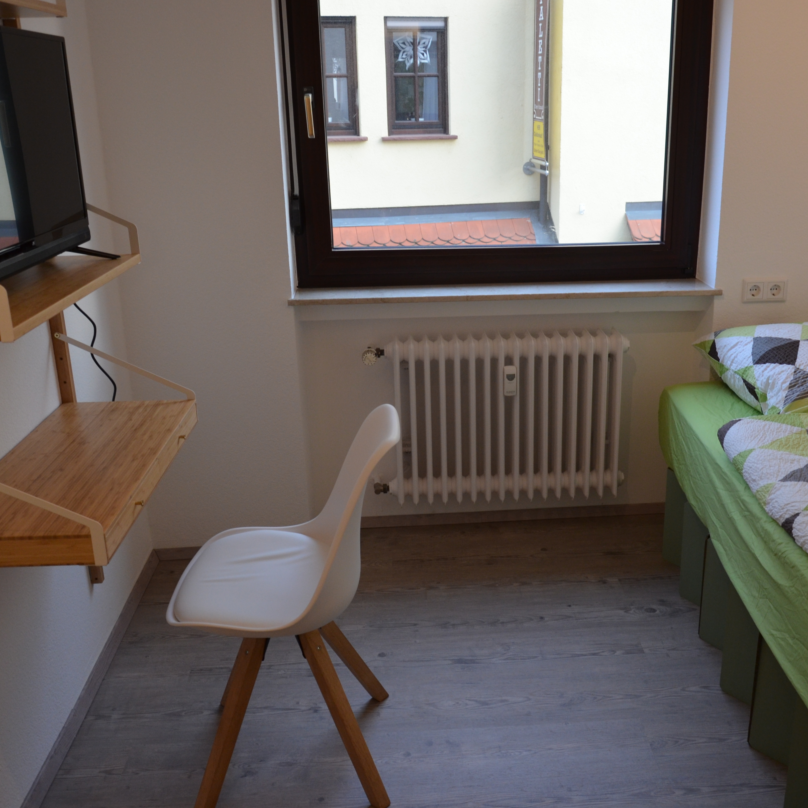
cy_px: 401
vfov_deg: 47.2
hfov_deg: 47.1
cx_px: 453
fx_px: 924
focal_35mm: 35
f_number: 4
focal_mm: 18
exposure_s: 1/60
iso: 500
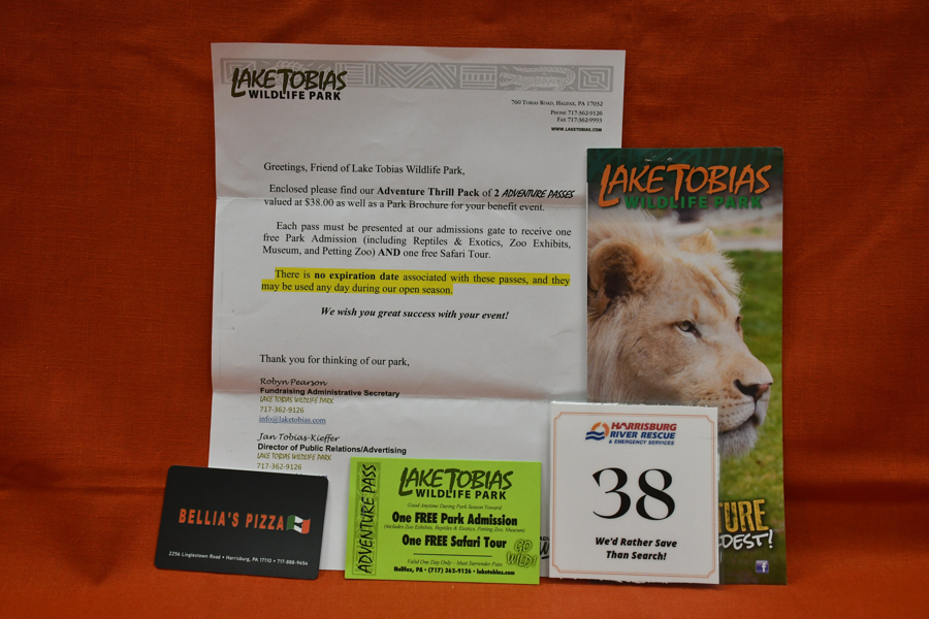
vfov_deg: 28.1
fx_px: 1239
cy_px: 310
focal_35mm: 48
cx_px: 464
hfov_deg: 41.1
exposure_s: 1/125
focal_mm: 32
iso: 1250
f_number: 5.6
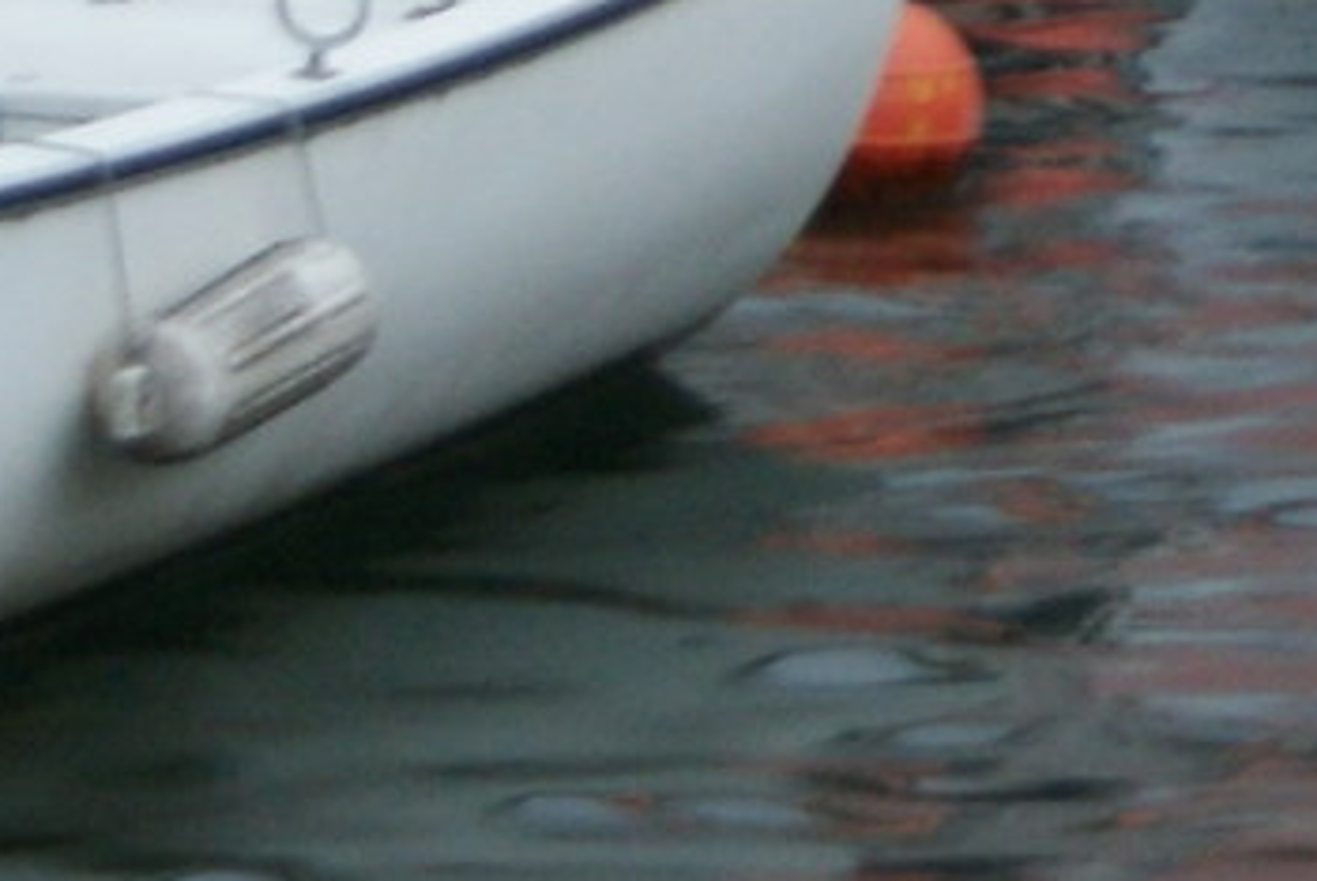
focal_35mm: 514
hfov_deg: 3.9
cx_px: 3044
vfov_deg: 2.7
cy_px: -1510
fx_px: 18819
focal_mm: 50
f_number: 5.6
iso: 400
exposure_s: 1/25
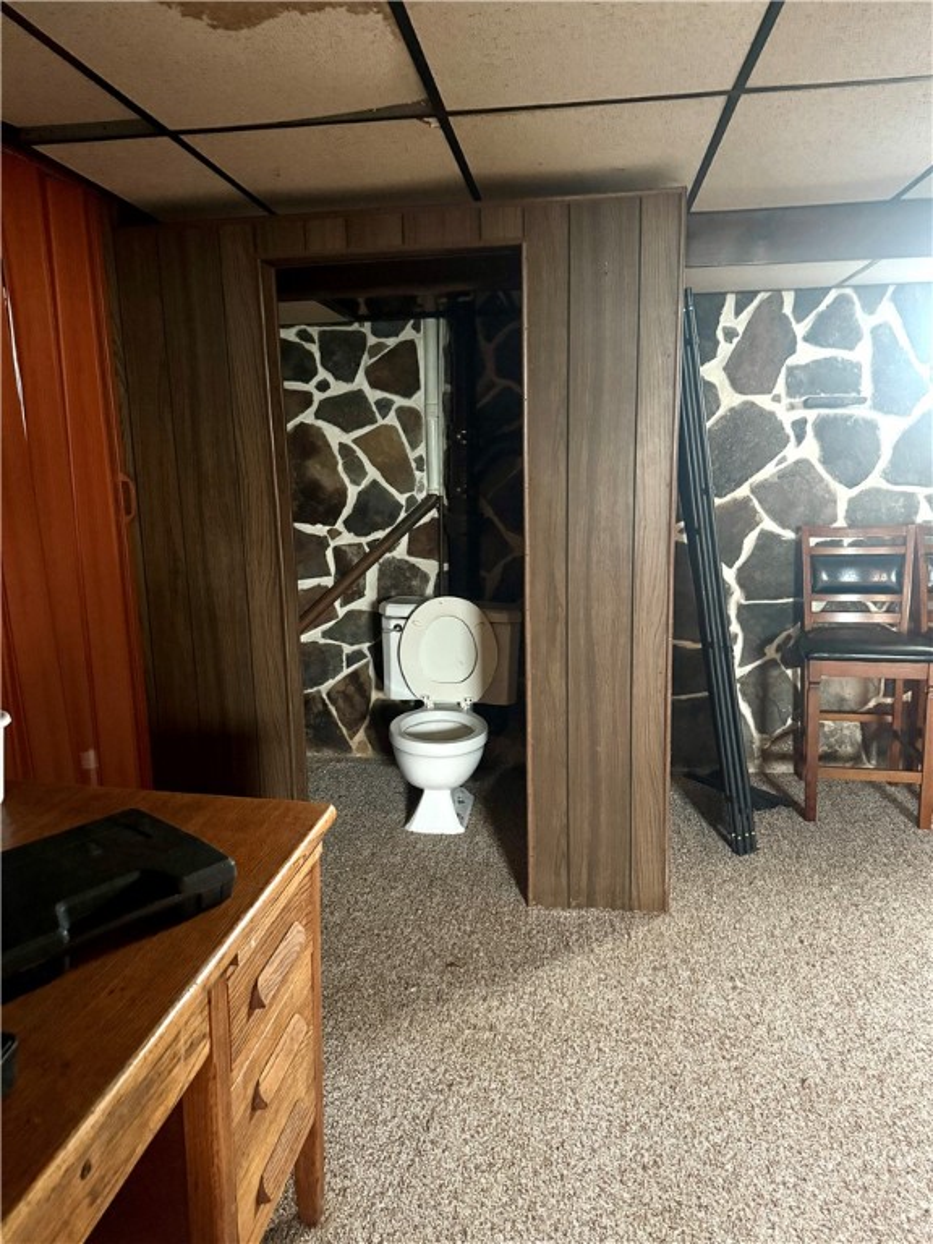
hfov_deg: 56.8
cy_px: 622
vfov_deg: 71.6
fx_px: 862
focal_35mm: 24
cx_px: 466
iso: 1250
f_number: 1.78
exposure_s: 1/30
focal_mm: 6.76
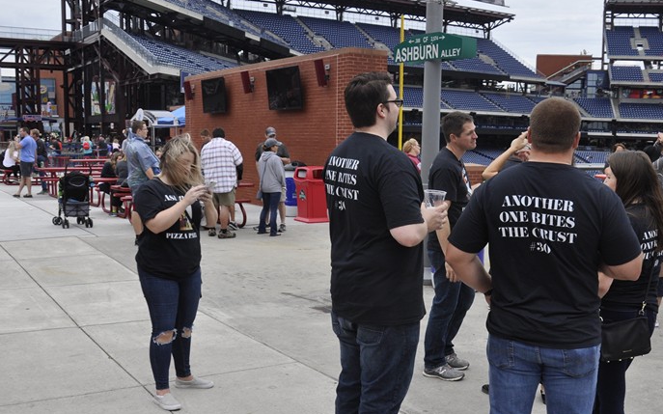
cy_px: 253
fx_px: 723
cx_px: 390
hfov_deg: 49.1
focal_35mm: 40
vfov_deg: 31.9
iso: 400
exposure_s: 1/80
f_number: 10
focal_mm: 18
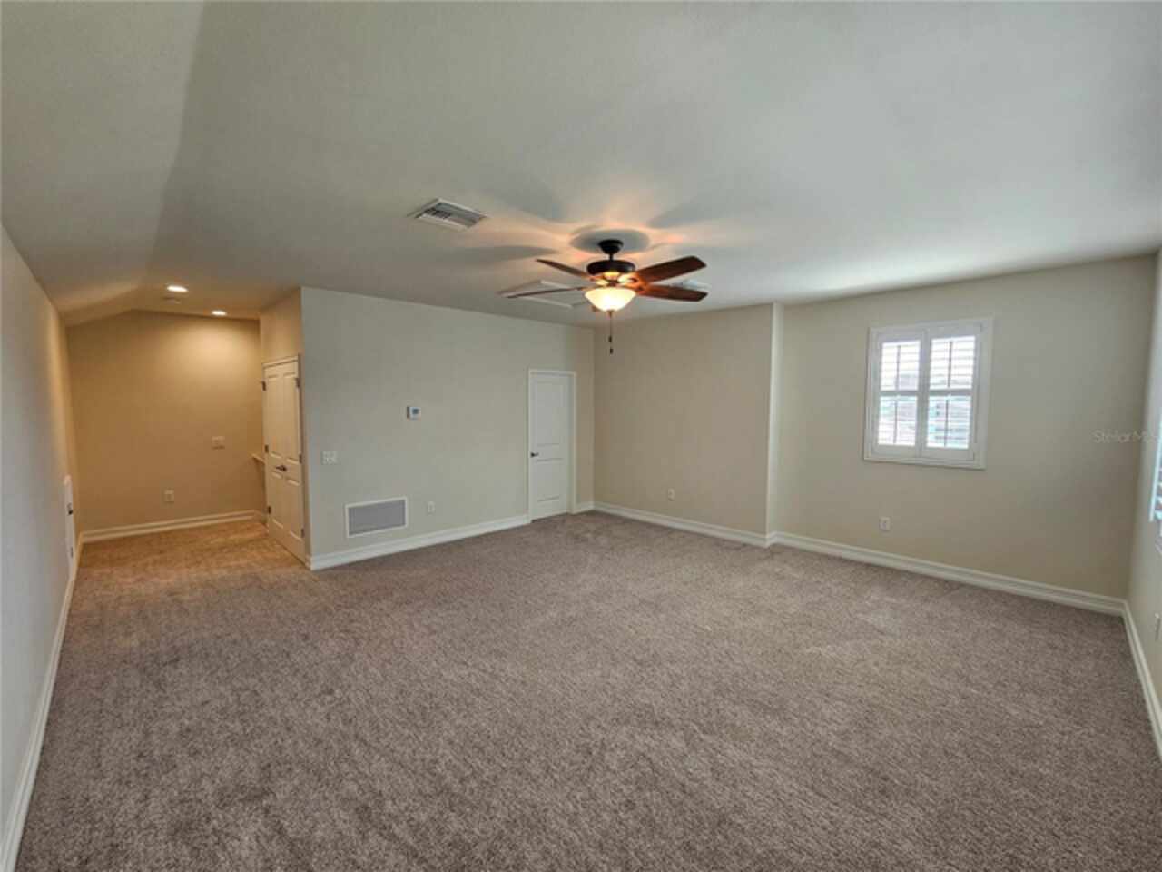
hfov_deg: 106.2
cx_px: 581
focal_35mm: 13
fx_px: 436
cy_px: 436
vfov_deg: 89.9
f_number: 2.2
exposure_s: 1/60
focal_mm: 2.2
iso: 100
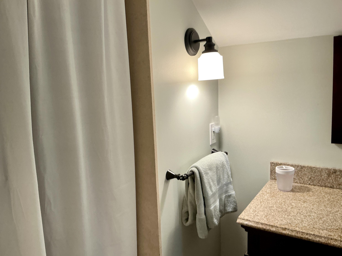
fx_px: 277
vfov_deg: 49.7
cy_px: 128
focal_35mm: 28
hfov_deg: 63.4
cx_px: 171
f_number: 1.8
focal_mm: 3
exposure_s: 1/60
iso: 160
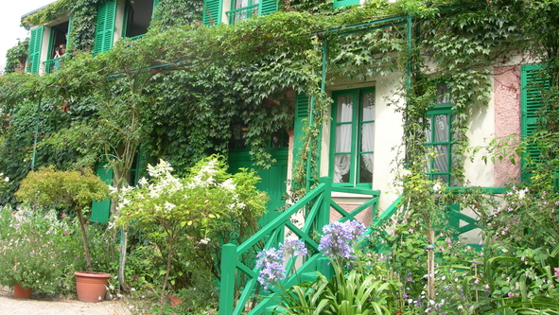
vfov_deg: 28.3
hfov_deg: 48.3
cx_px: 277
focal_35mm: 42
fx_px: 623
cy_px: 116
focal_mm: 7.8
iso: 50
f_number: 4.8
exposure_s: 1/107
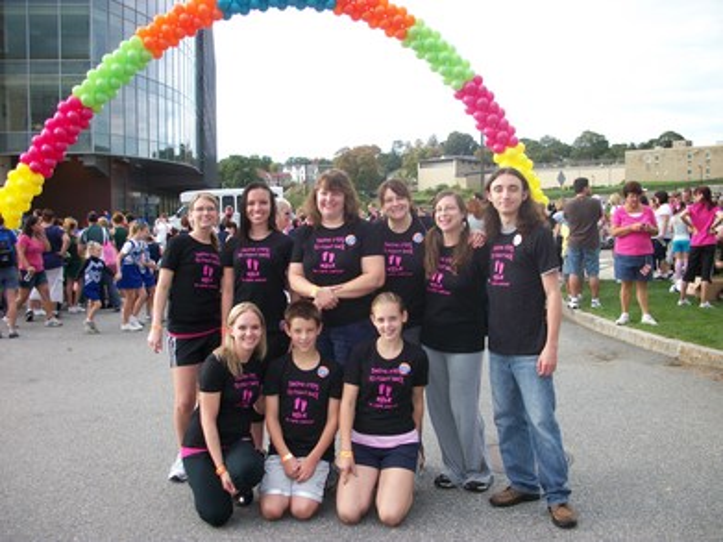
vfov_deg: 40.7
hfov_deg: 52.6
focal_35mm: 35
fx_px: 731
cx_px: 362
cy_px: 271
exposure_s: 1/250
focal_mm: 6.3
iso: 80
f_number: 3.1
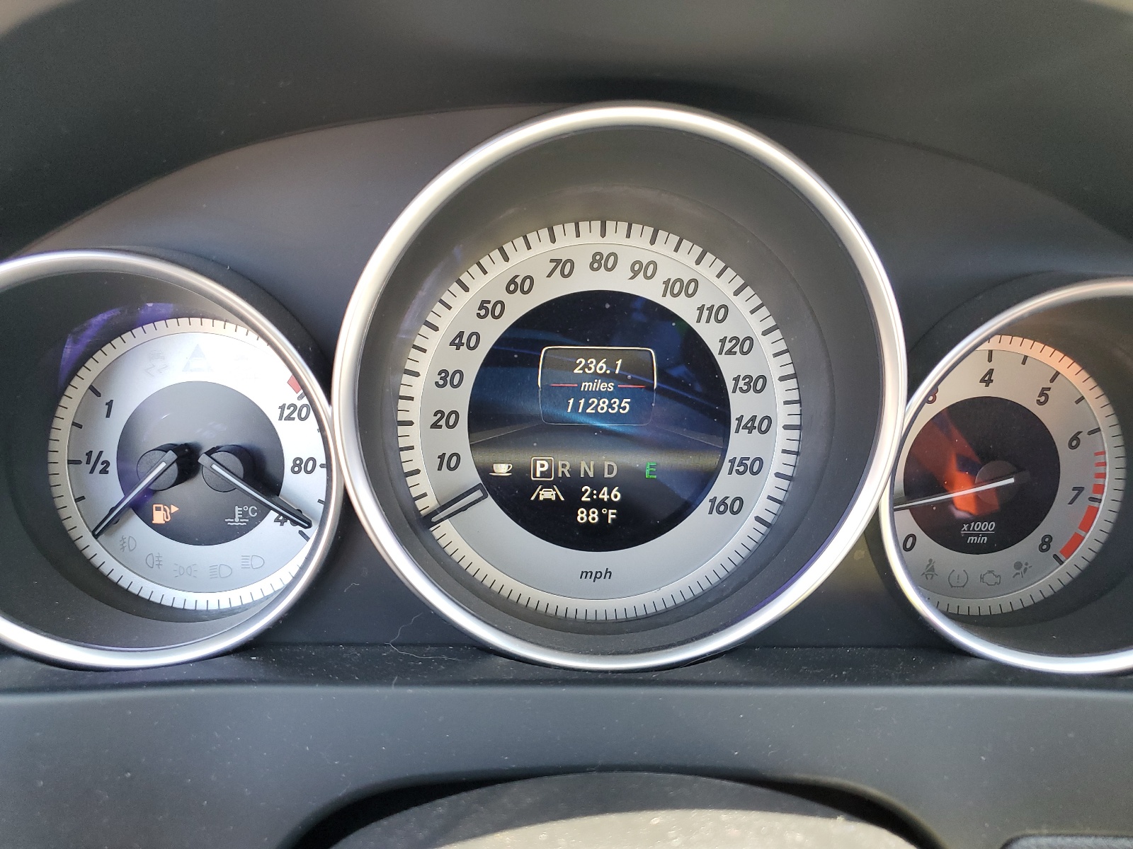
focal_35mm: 26
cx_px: 566
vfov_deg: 53.1
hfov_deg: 67.3
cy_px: 424
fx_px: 851
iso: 84
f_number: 1.5
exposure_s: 1/120
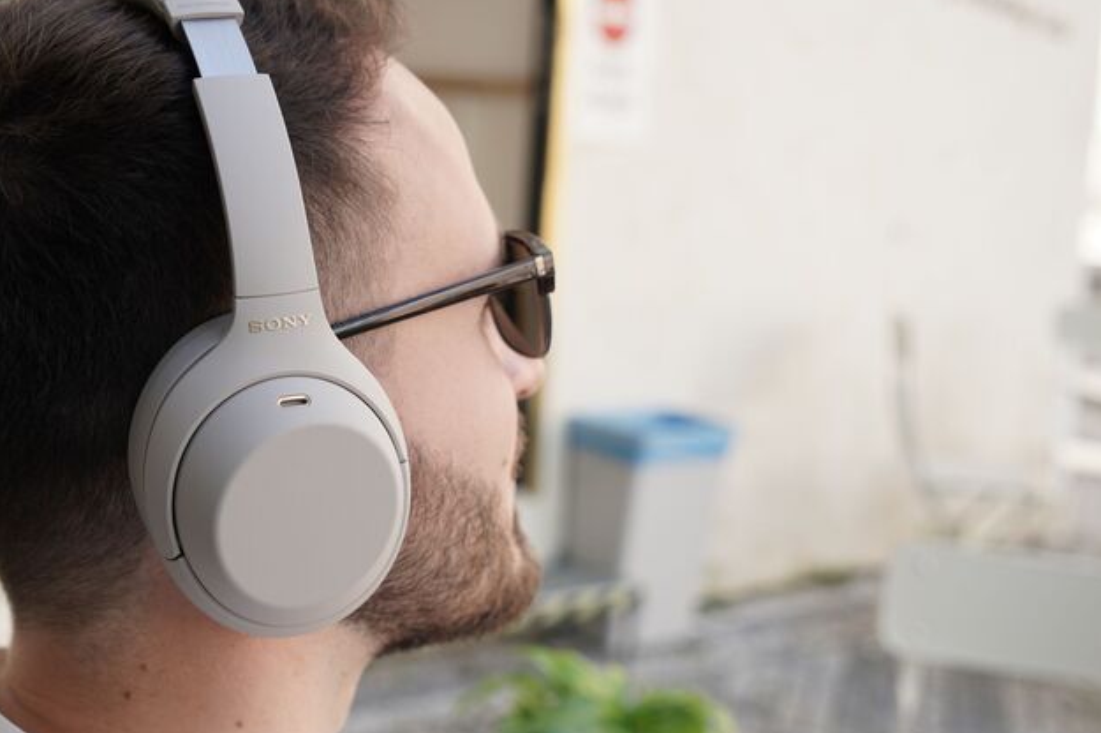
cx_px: 414
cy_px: 386
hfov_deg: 34.9
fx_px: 1742
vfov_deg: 23.8
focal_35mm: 57
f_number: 5
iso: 200
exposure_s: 1/160
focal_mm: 43
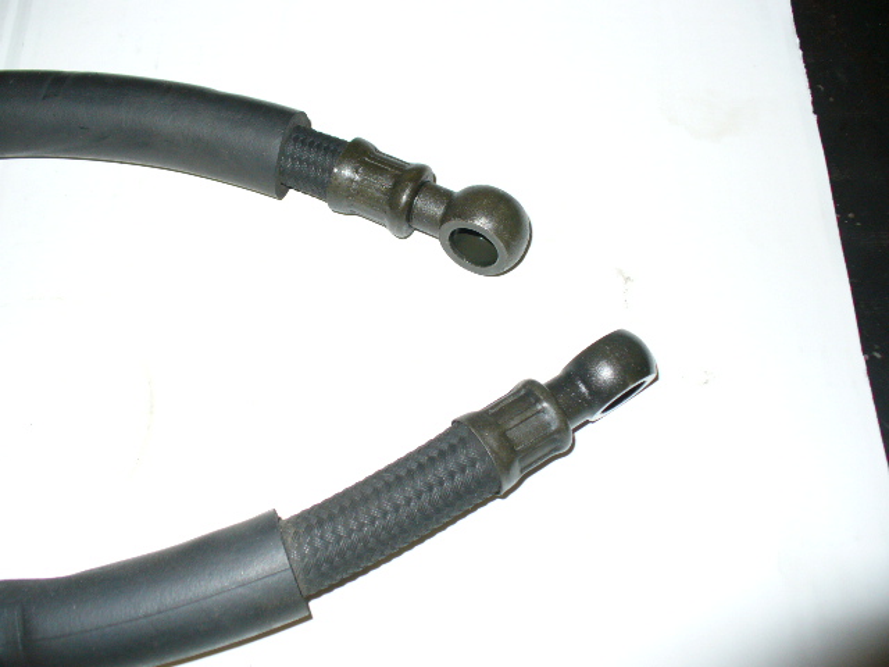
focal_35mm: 37
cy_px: 334
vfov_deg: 38.7
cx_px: 444
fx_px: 950
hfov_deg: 50.1
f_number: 2.8
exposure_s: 1/30
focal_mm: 6.1
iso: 100
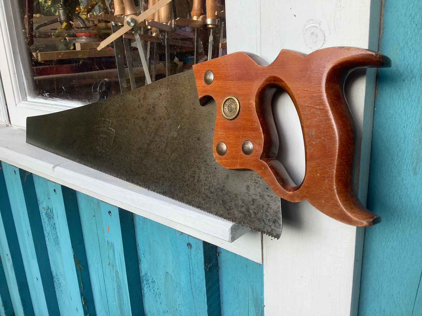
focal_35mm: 31
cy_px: 158
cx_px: 211
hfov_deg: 58.4
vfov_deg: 45.4
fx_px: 378
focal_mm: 3.3
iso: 25
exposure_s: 1/120
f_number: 2.4
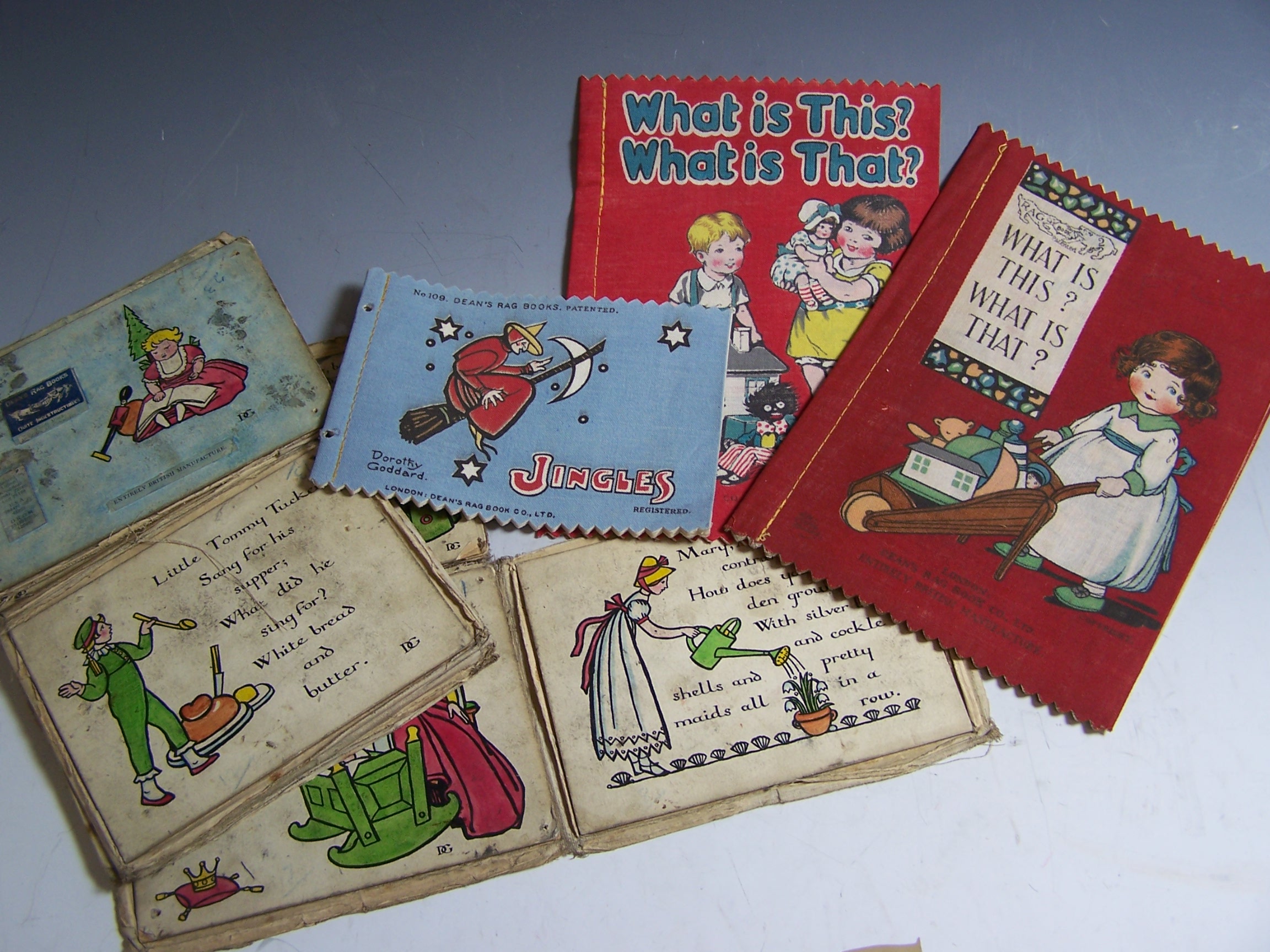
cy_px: 476
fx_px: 1394
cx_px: 635
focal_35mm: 38
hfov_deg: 49.0
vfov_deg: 37.7
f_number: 2.8
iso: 80
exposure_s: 1/30
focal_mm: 6.3
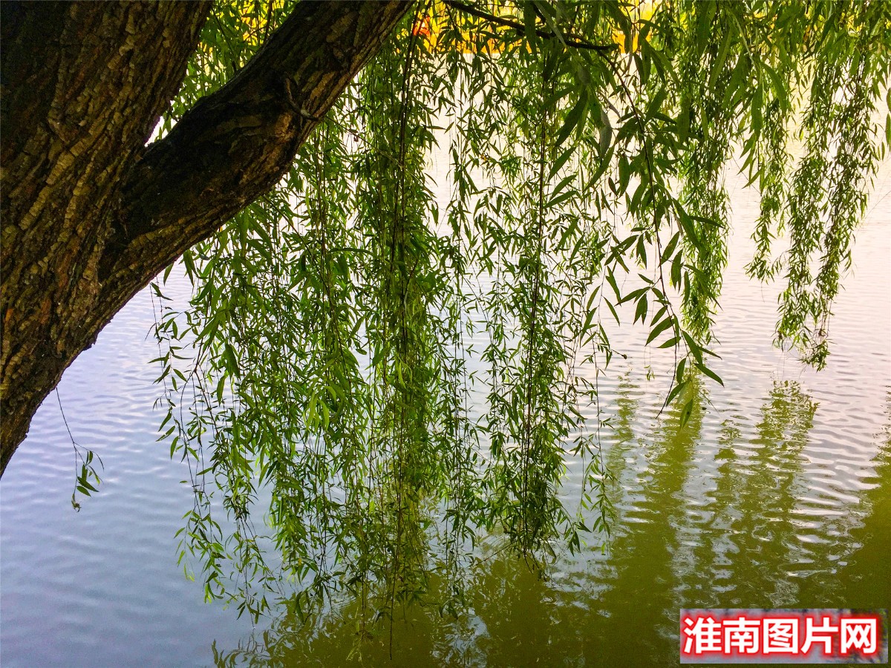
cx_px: 446
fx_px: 746
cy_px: 334
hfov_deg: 61.7
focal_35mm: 29
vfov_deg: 48.2
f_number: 2.2
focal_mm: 4.15
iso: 32
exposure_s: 1/222
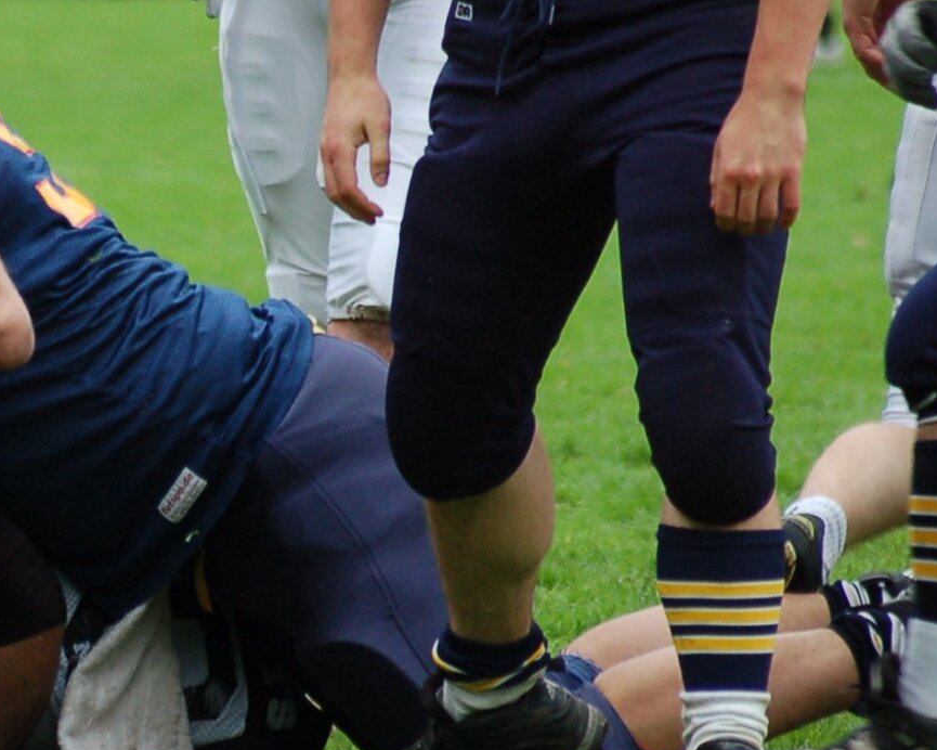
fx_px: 21797
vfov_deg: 2.0
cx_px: 89
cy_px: 477
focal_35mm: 786
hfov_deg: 2.5
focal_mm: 220
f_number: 5.3
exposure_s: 1/500
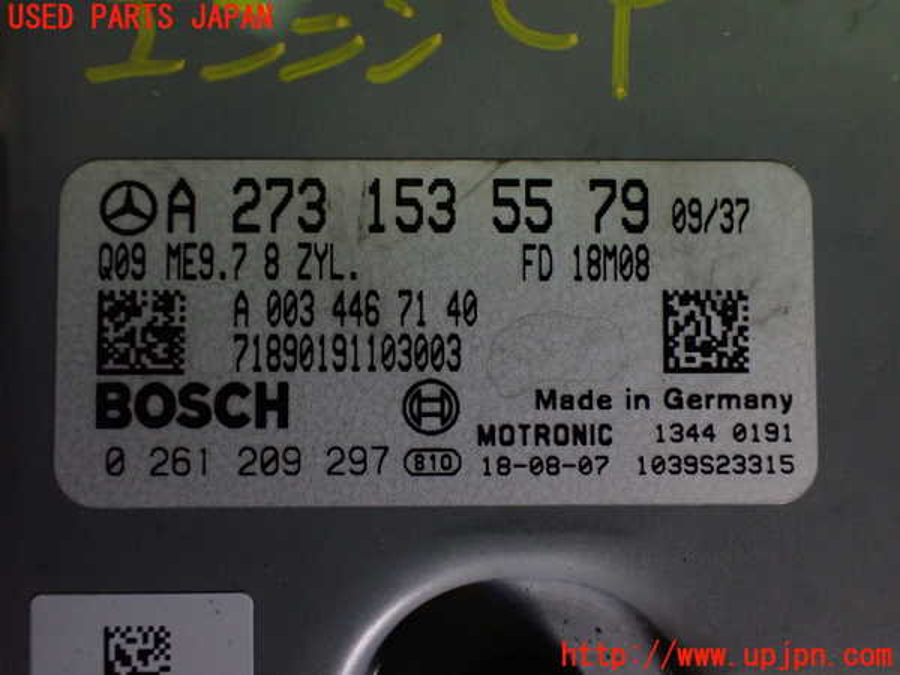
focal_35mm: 30
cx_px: 450
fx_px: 780
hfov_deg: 60.0
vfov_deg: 46.8
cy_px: 338
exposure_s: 1/80
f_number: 2.3
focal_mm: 5.4
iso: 800
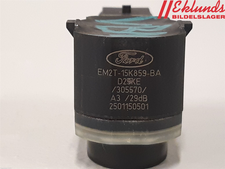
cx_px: 112
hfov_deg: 67.3
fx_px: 169
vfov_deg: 53.1
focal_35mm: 26
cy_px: 84
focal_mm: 3.93
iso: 250
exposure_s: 1/50
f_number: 1.7
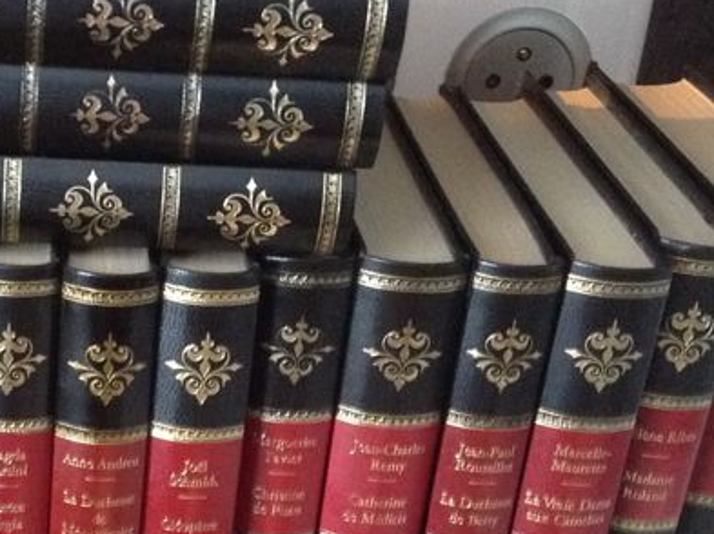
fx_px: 1834
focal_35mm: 89
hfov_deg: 21.5
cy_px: 420
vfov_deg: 16.5
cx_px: 55
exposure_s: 1/15
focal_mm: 4.28
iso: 400
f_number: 2.4
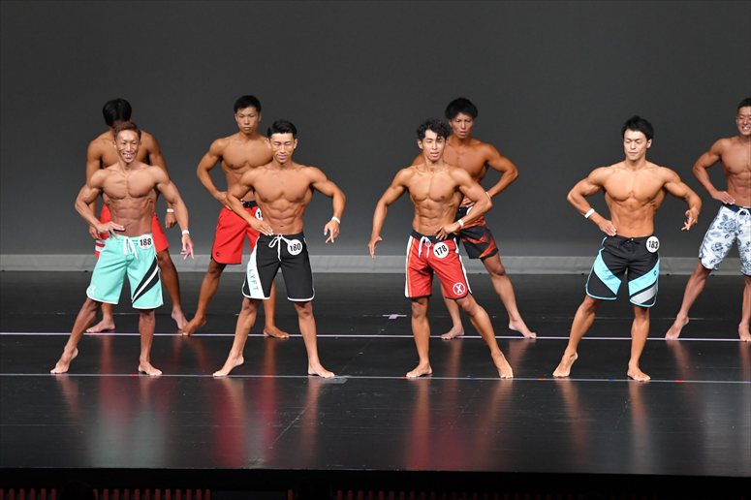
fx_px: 4212
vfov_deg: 6.8
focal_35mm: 202
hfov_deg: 10.2
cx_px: 376
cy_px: 250
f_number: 5.6
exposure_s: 1/400
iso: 4000
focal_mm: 135
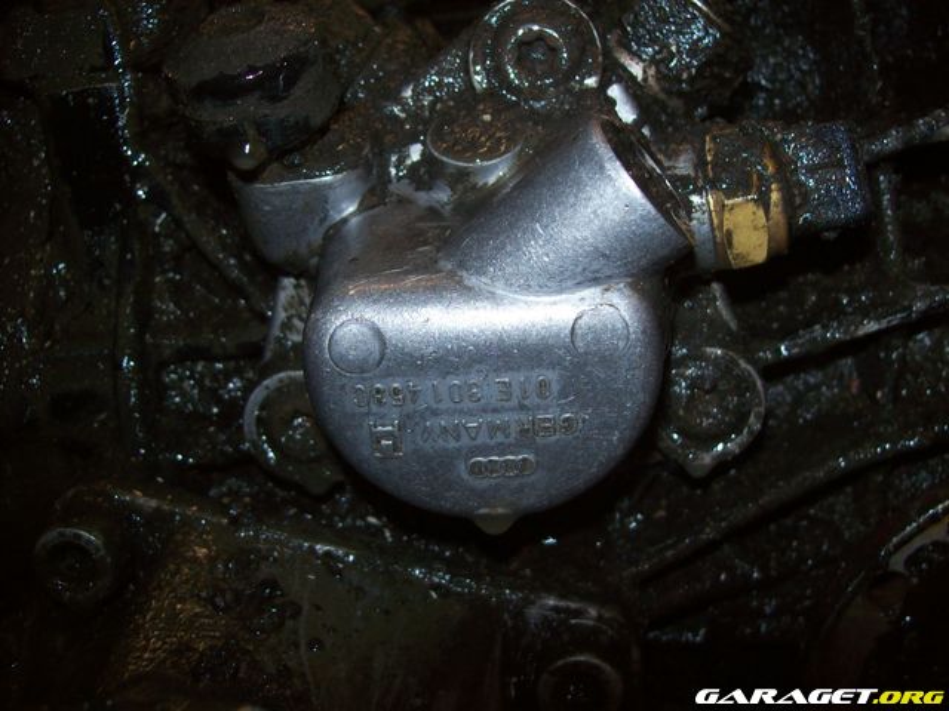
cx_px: 474
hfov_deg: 51.4
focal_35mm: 36
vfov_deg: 39.7
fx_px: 987
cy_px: 356
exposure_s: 1/64
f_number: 2.7
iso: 80
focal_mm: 6
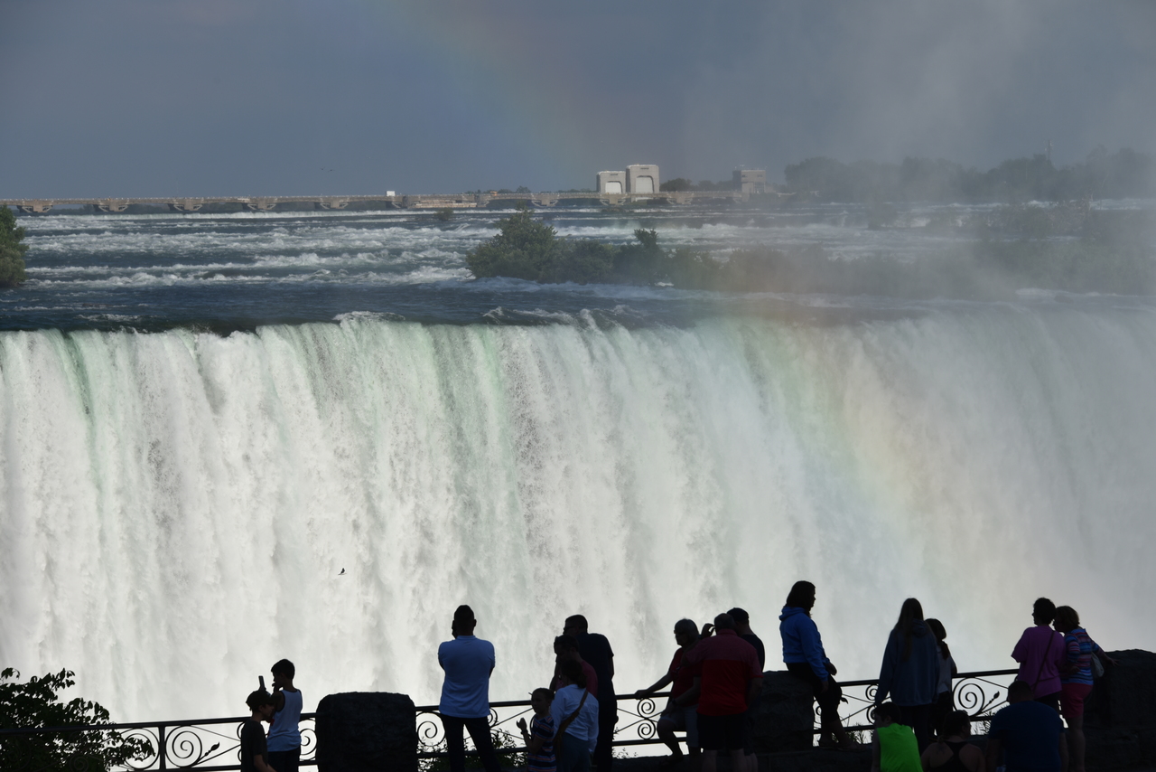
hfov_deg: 15.2
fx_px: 4336
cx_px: 578
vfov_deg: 10.2
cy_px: 386
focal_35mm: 135
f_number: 10
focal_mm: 135
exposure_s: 1/400
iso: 100
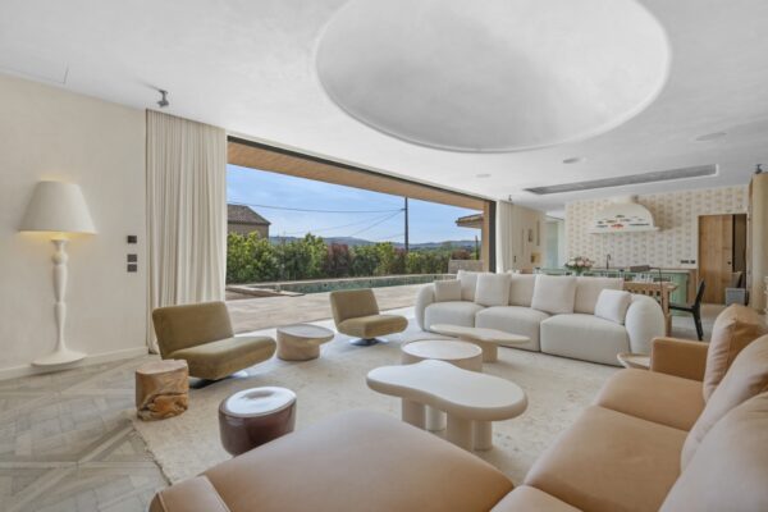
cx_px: 384
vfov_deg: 73.7
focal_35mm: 16
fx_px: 341
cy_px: 256
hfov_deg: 96.7
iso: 200
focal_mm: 16
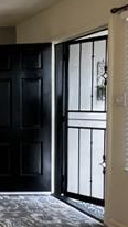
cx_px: -117
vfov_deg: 46.4
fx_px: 265
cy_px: 114
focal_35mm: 44
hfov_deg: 18.9
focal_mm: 1.57
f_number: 1.8
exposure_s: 1/60
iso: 200
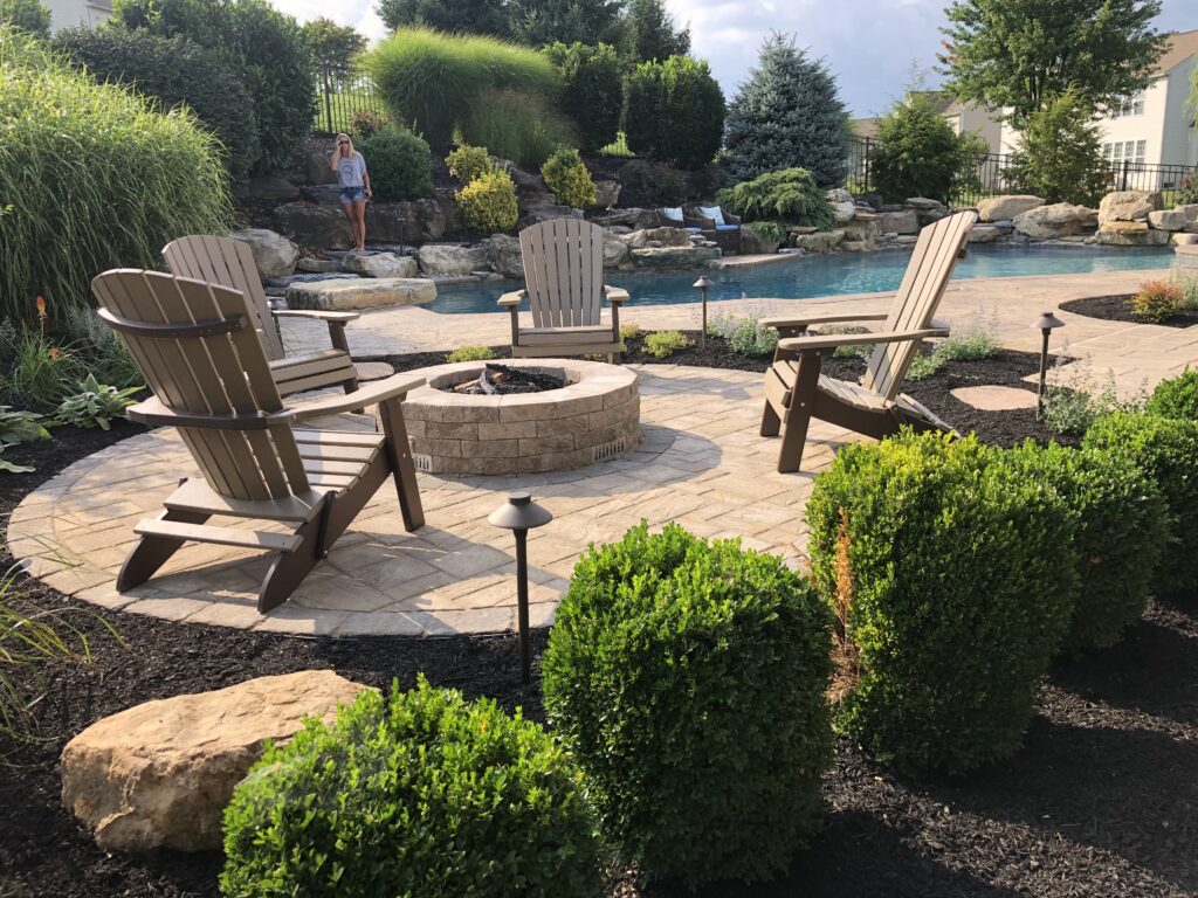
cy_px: 449
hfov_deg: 63.4
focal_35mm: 28
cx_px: 599
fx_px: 969
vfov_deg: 49.7
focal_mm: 4
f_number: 1.8
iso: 20
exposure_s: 1/774
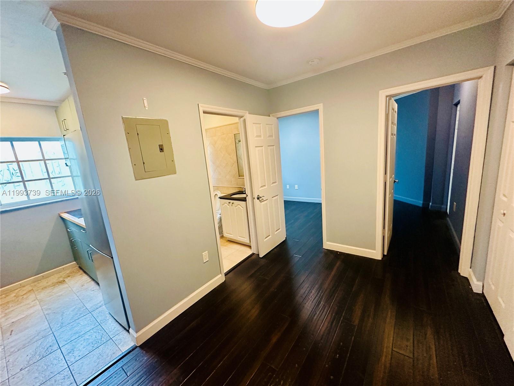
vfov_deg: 85.7
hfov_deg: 102.1
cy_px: 193
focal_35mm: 14
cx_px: 257
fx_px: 208
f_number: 2.2
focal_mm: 2.22
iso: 400
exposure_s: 1/60
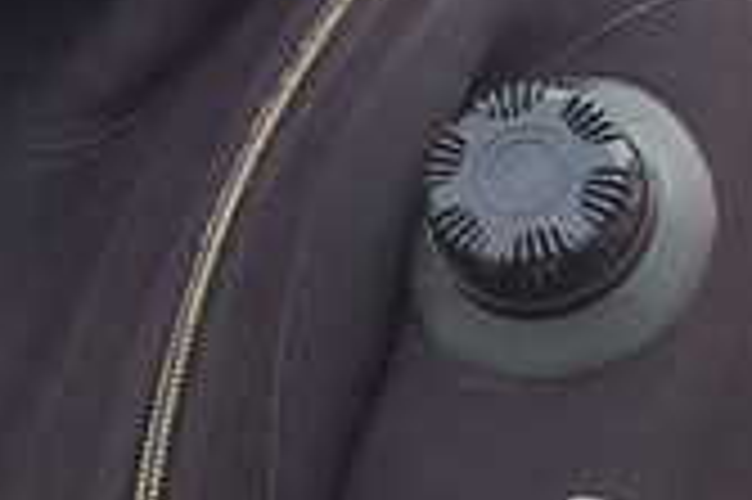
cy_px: -140
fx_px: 5989
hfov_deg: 7.2
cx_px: 63
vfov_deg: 4.8
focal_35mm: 287
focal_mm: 40
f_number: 5.6
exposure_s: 1/125
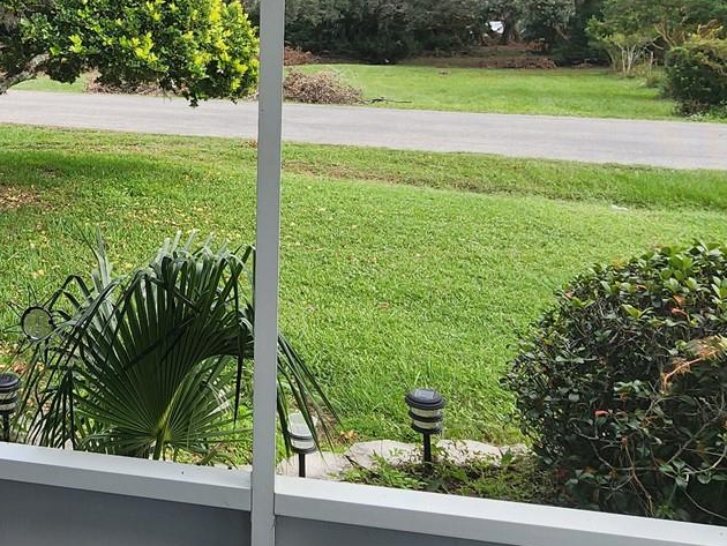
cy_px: 87
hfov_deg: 51.0
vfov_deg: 40.6
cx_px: 119
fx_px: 693
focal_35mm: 33
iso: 50
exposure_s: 1/488
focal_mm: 2.2
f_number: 2.2
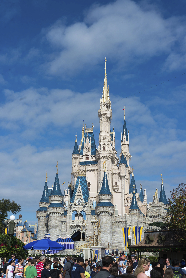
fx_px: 387
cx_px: 93
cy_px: 139
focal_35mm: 50
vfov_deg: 39.6
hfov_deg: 27.0
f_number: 11
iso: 200
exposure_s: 1/400
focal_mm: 50
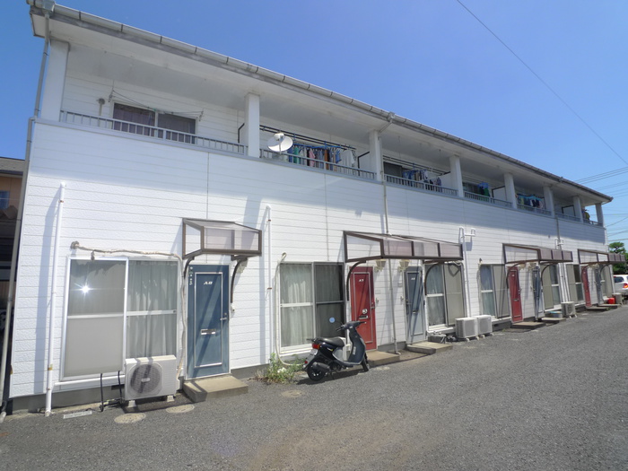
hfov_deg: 71.6
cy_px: 236
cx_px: 314
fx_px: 435
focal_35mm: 24
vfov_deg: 56.8
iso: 100
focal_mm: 5.1
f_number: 4
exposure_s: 1/640
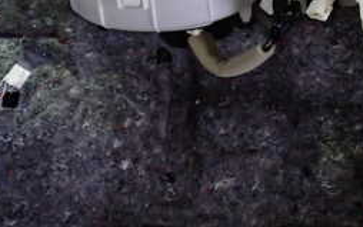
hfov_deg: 25.9
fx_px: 742
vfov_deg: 16.2
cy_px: -91
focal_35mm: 75
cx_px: 373
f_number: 2.3
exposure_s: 1/30
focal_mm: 5.4
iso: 400
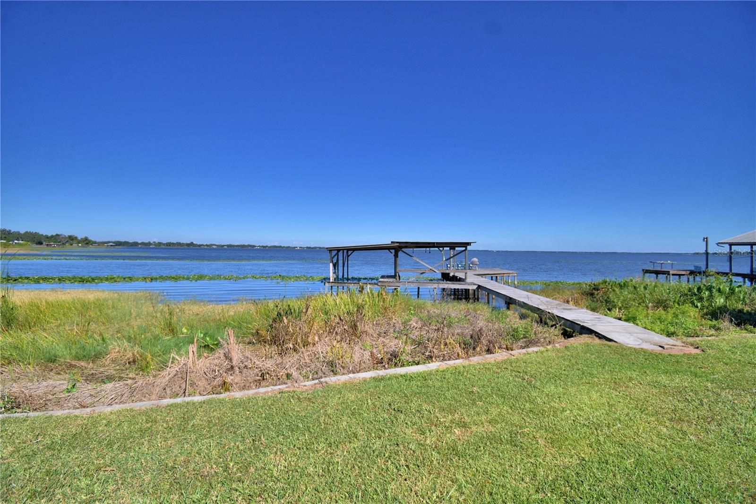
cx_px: 378
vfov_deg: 77.3
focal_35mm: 15
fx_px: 315
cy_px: 252
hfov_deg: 100.4
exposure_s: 1/2000
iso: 100
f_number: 4.5
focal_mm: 10
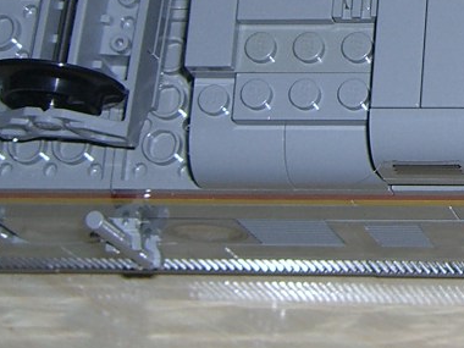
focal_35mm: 160
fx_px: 2145
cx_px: 579
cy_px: -26
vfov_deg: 9.2
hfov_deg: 12.0
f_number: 4
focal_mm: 7.9
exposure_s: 1/30
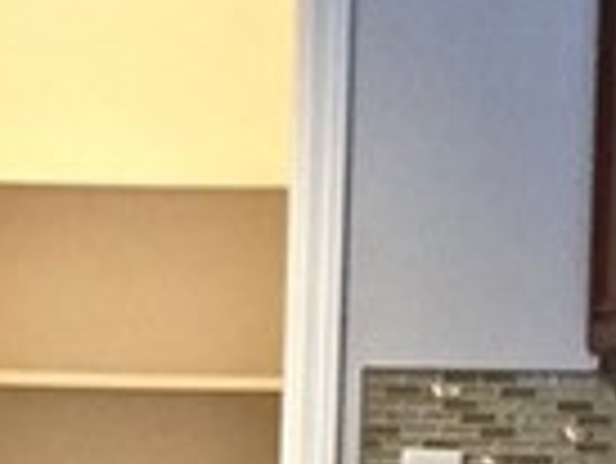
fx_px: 3847
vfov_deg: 6.8
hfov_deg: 9.1
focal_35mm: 216
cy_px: 622
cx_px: -90
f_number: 2.2
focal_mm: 4.15
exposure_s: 1/30
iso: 125
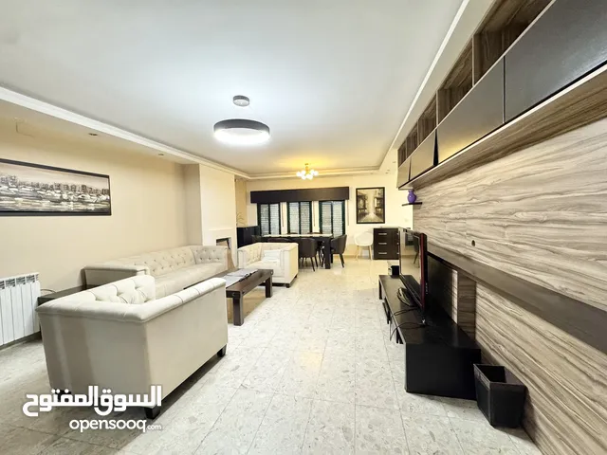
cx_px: 304
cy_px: 228
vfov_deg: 85.7
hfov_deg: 102.1
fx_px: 245
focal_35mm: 14
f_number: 2.2
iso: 250
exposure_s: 1/50
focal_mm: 2.22
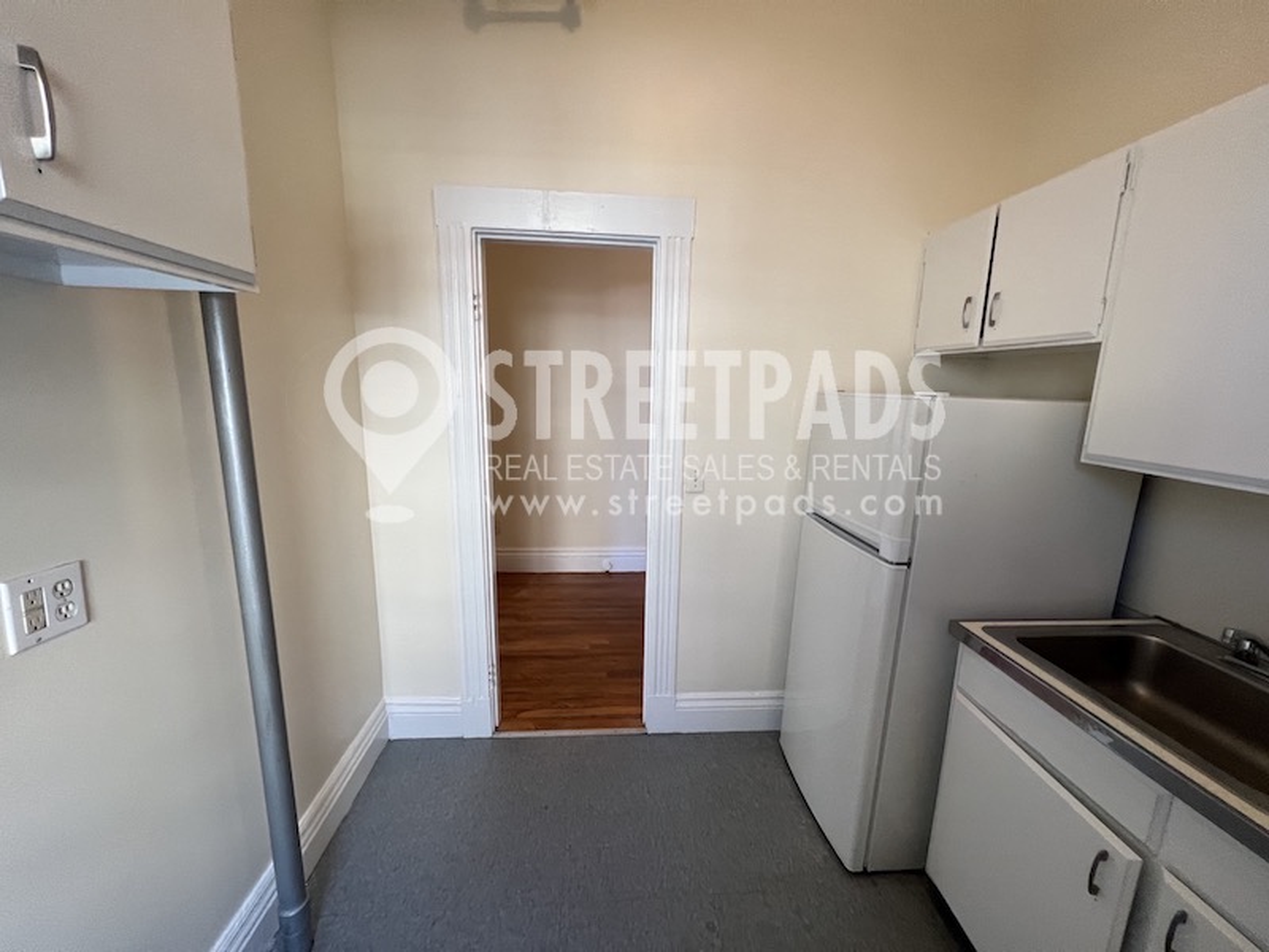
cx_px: 634
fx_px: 477
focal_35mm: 13
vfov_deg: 89.9
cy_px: 476
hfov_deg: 106.2
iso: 200
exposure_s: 1/120
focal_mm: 1.57
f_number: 1.8
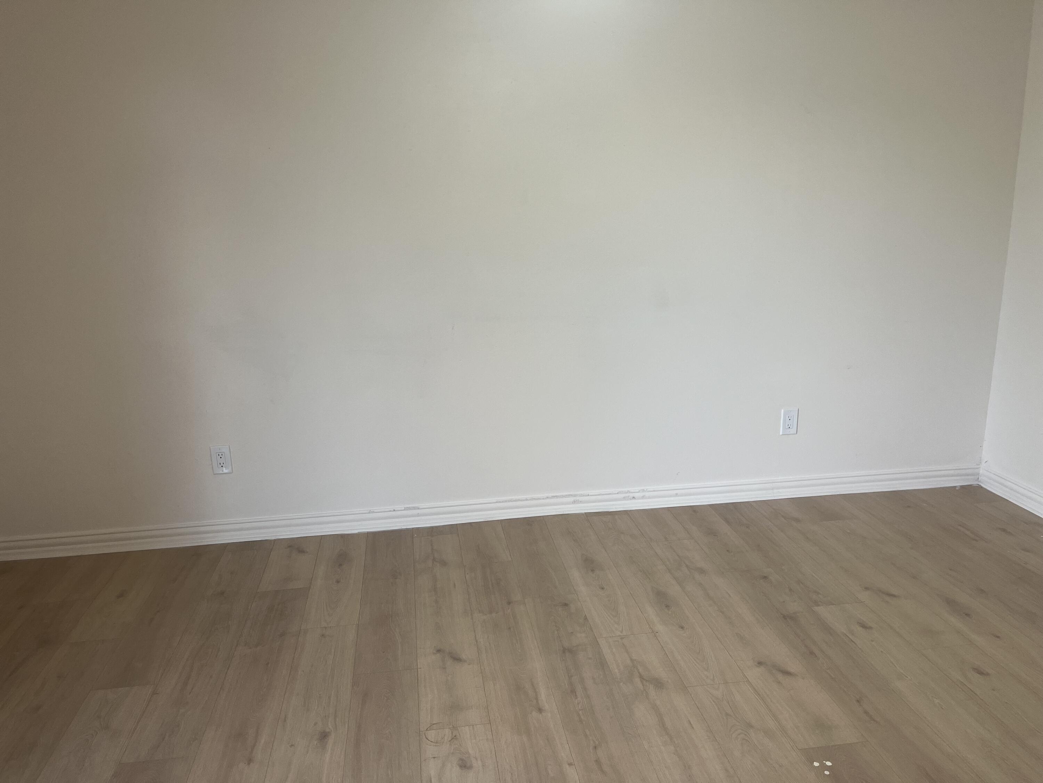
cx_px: 522
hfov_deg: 67.3
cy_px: 392
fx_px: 783
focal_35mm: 26
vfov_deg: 53.1
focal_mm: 5.1
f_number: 1.6
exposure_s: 1/60
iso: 125
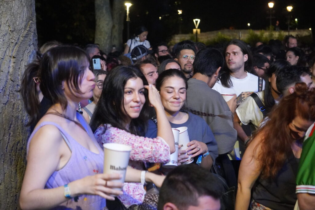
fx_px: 722
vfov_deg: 16.6
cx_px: 158
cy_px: 105
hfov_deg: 24.6
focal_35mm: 82
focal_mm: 55
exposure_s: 1/100
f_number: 4.5
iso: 5000
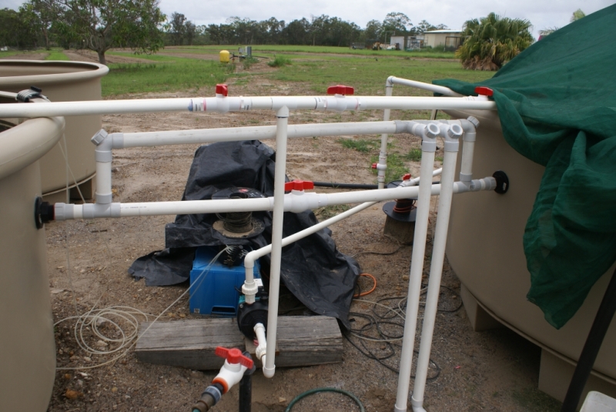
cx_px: 308
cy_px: 206
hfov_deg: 67.3
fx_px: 462
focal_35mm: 27
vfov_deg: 48.0
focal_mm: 18
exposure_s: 1/50
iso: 100
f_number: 5.6
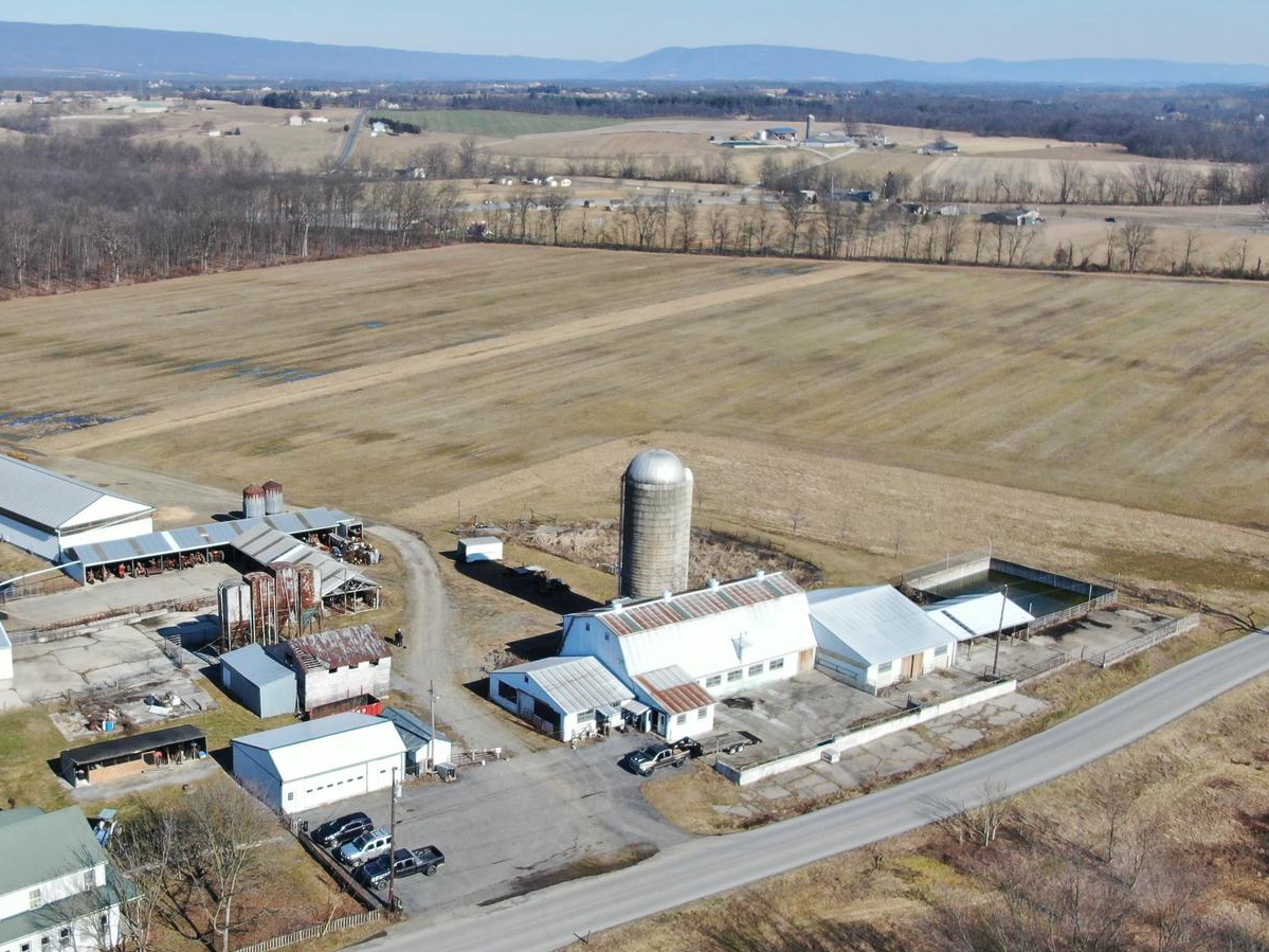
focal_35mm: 41
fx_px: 1503
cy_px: 493
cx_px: 377
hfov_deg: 44.8
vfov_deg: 35.1
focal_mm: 4.39
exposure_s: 1/1250
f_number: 2.8
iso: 100
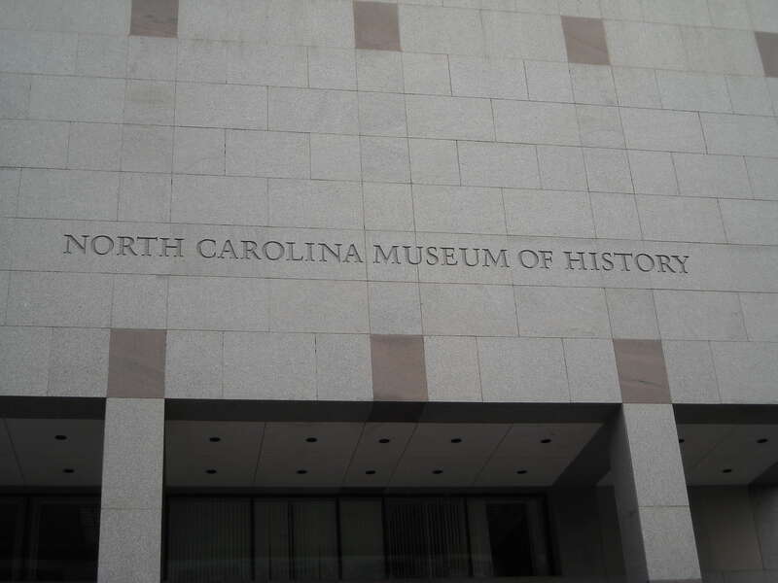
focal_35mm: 54
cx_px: 389
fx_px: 1214
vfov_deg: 27.0
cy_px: 292
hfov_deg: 35.5
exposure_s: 1/272
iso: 64
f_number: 3.3
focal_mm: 8.85
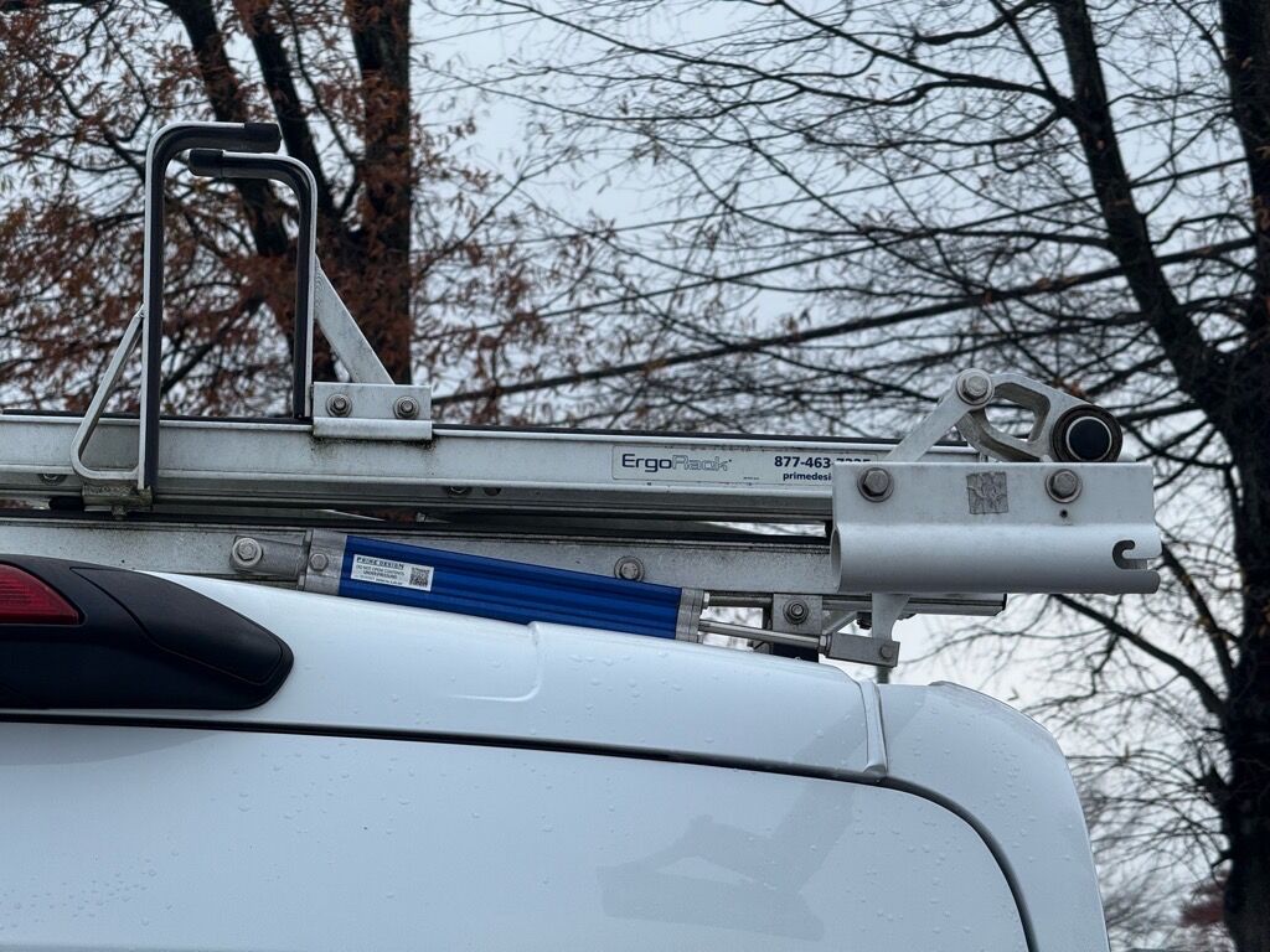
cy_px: 476
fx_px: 4403
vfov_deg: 12.3
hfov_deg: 16.4
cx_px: 635
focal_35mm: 120
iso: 50
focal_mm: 15.66
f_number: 2.8
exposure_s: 1/341
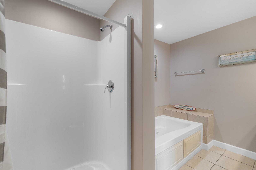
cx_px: 128
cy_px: 85
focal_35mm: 15
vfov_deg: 77.3
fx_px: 107
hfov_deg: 100.4
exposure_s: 1/25
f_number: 4.5
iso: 100
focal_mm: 10
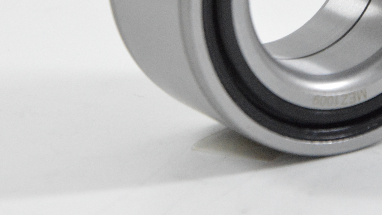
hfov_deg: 6.1
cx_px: 309
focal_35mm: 354
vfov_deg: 3.4
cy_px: -36
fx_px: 3587
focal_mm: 105
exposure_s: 1/100
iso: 3200
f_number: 8
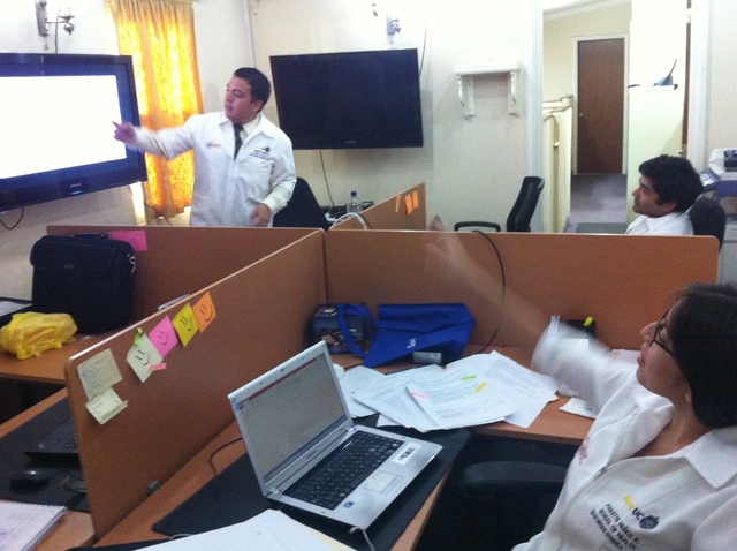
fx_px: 744
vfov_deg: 40.6
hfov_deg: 52.7
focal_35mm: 35
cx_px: 368
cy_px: 276
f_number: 2.8
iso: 500
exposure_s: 1/15
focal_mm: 3.85
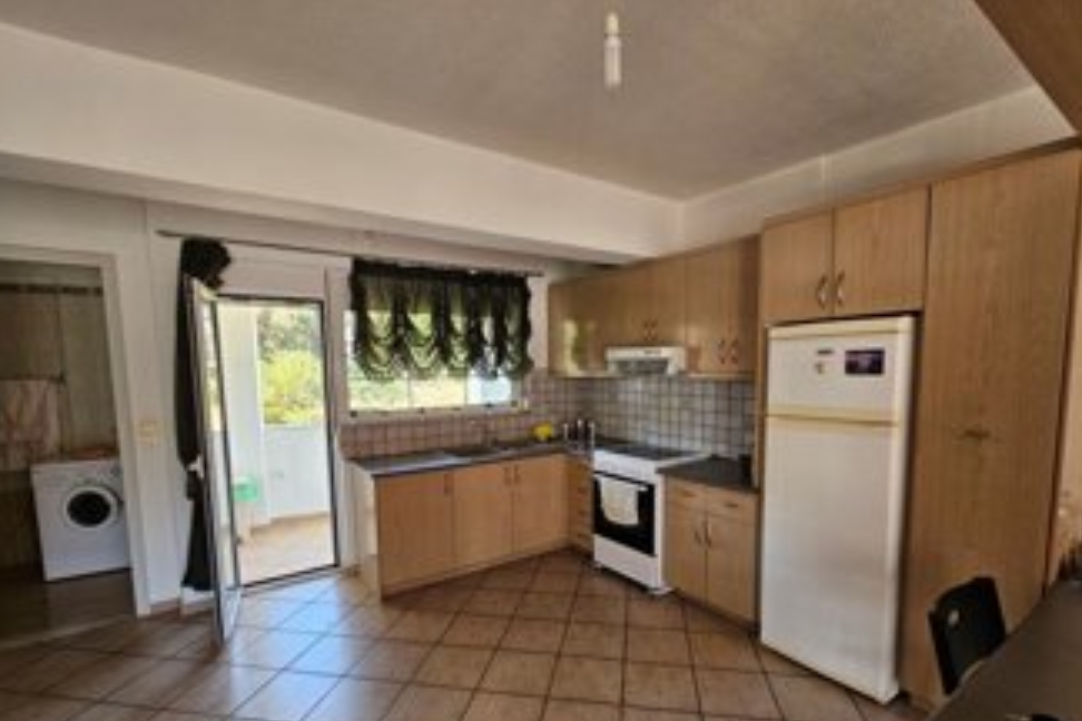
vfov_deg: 76.8
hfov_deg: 100.3
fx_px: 451
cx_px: 564
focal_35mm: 15
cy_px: 417
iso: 200
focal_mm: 2.2
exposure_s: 1/100
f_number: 2.2
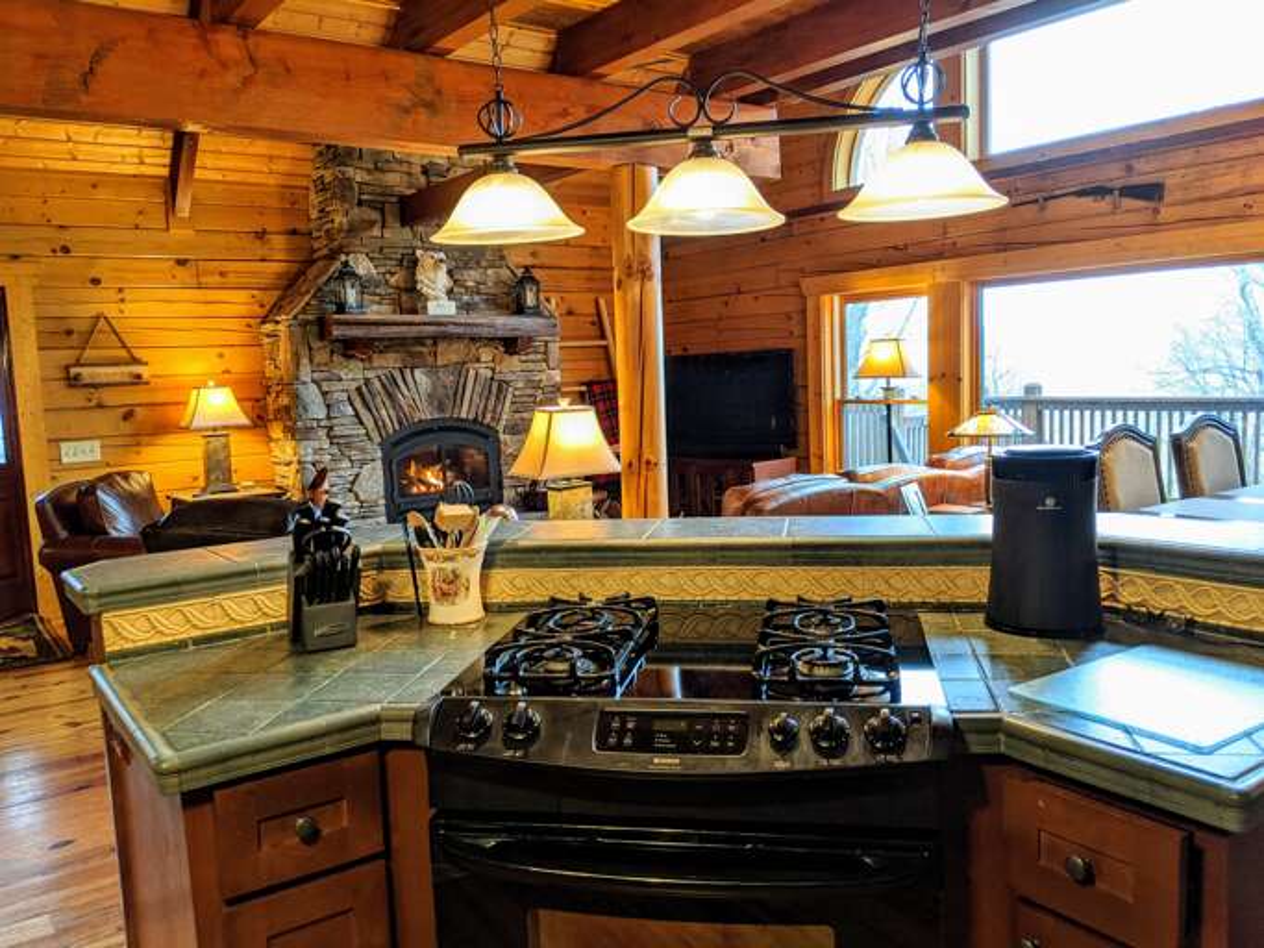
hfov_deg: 65.3
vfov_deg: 51.3
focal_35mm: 27
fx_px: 986
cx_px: 632
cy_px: 474
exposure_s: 1/24
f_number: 1.8
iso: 64
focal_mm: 4.44
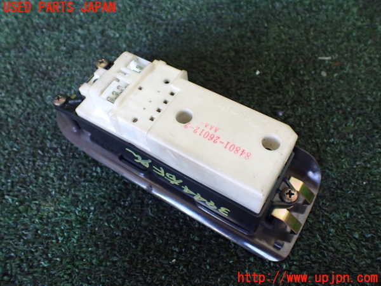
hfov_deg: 60.0
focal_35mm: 30
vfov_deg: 46.8
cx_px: 190
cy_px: 143
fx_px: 330
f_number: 2.3
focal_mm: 5.4
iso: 640
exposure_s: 1/125
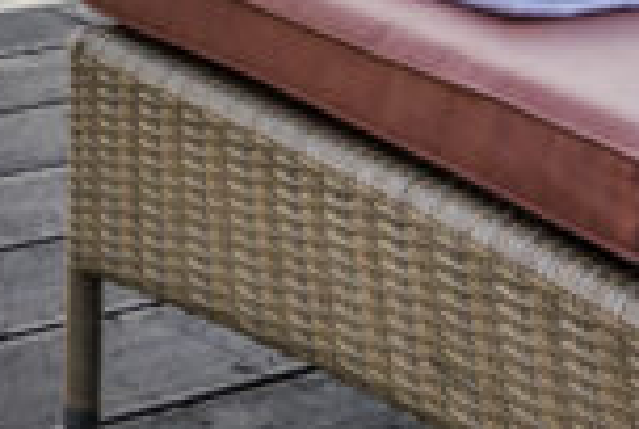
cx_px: -320
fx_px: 2170
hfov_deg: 15.5
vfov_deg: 9.8
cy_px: -622
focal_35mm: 122
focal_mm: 18
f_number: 13
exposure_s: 1/100
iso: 200
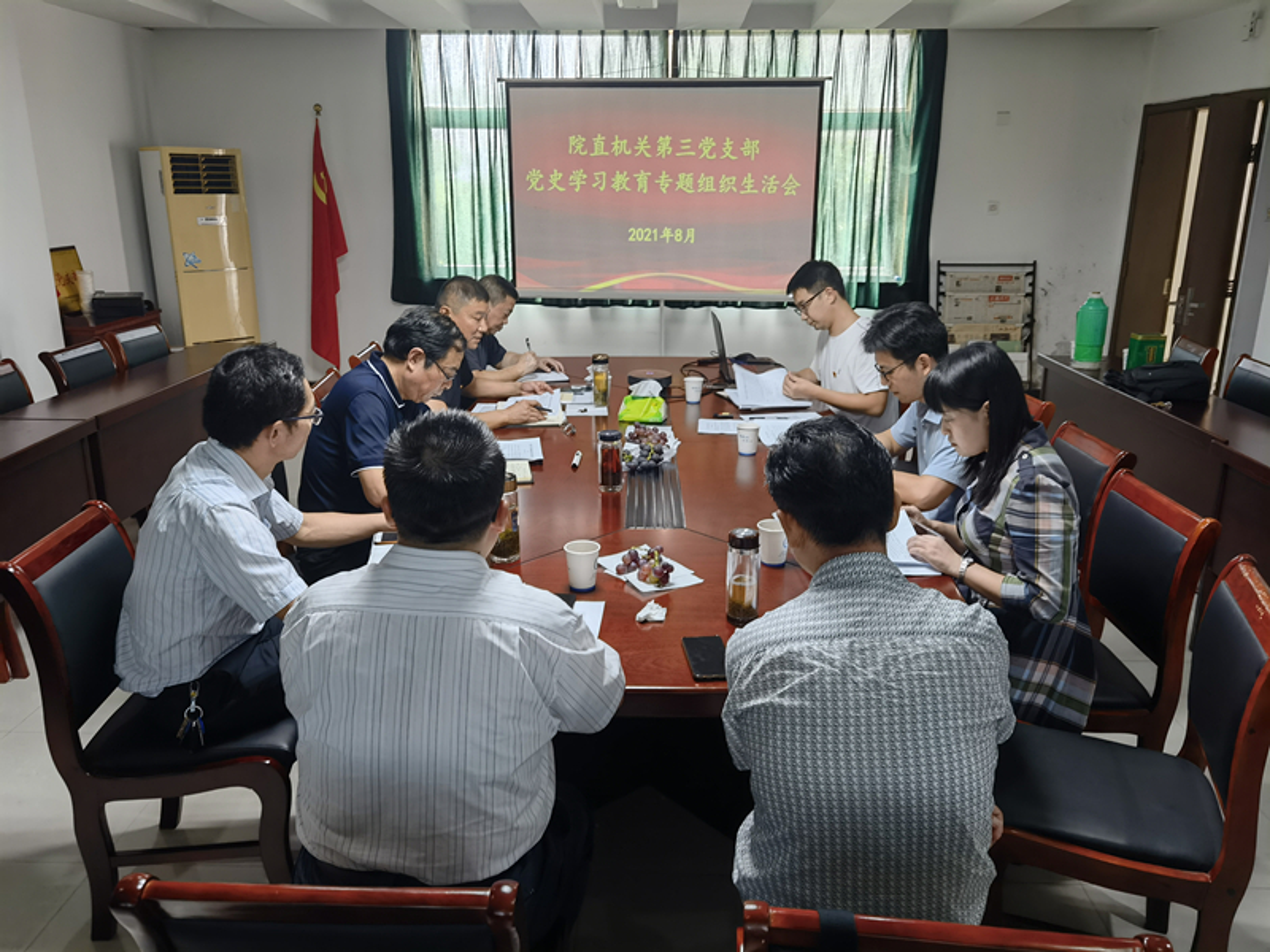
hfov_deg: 65.3
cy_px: 476
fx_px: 991
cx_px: 635
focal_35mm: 27
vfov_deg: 51.4
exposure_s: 1/60
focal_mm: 6.67
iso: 200
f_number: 1.9
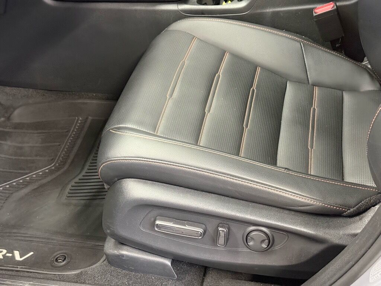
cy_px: 143
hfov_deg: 39.7
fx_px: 528
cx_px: 190
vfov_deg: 30.3
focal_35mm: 48
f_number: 1.78
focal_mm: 6.76
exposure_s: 1/30
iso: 640
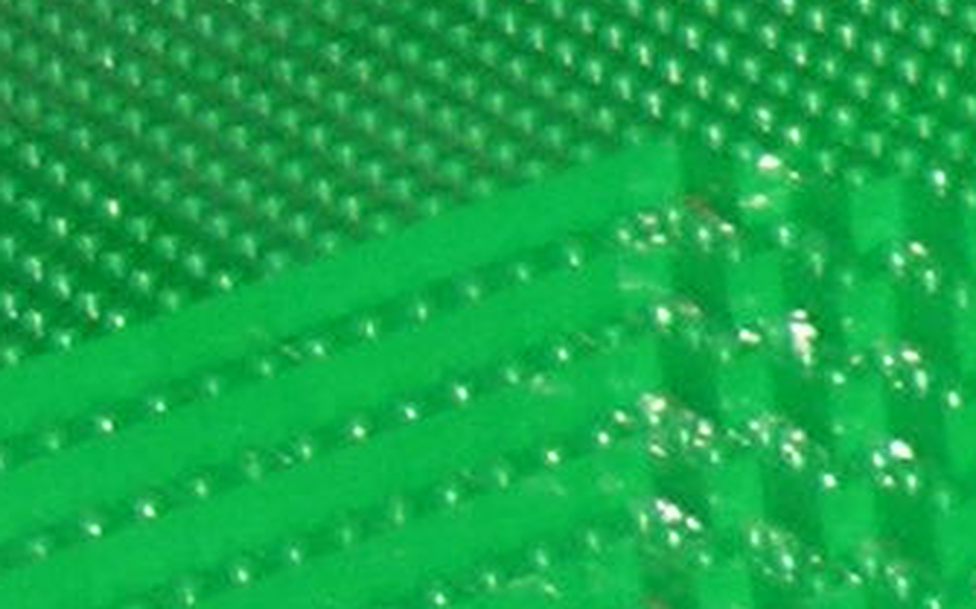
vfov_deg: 4.8
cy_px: 1451
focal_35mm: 266
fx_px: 7072
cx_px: 2456
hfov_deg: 7.3
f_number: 2.9
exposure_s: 1/60.1
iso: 122
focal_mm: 6.2
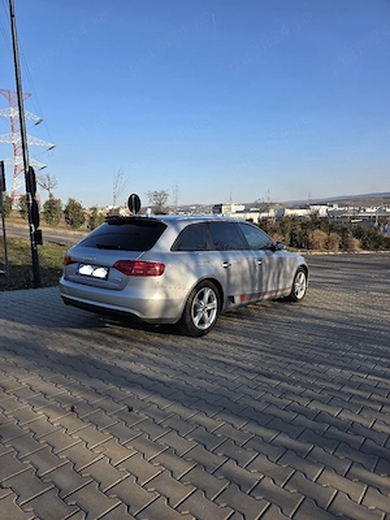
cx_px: 195
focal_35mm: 23
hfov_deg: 58.9
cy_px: 260
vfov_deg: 73.9
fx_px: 346
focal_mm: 6.3
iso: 80
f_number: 1.7
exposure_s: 1/5000
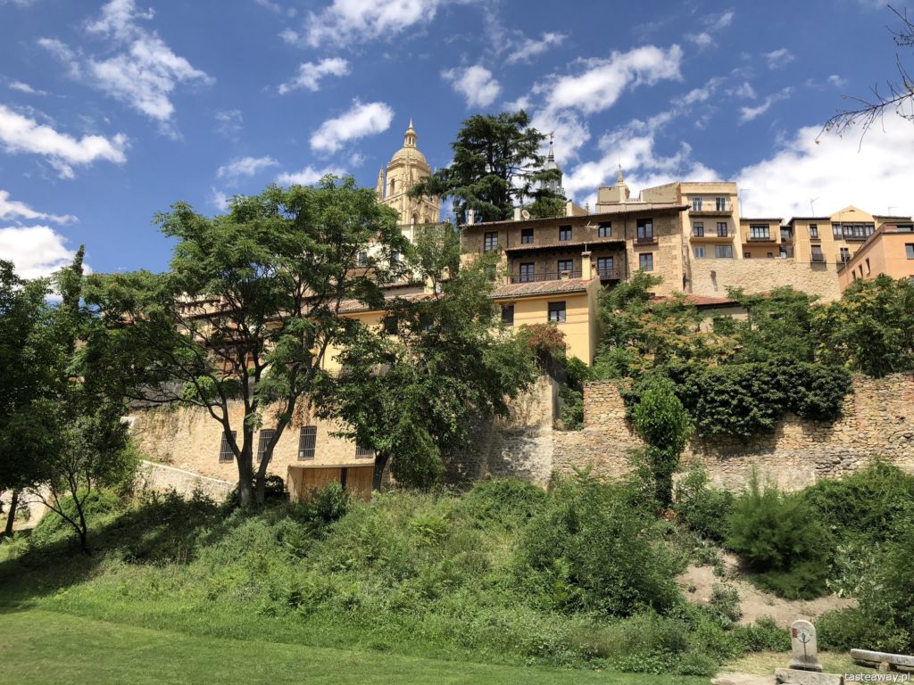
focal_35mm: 28
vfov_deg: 49.7
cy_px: 342
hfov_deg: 63.4
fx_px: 739
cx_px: 457
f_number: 1.8
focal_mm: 3.99
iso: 20
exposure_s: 1/1567
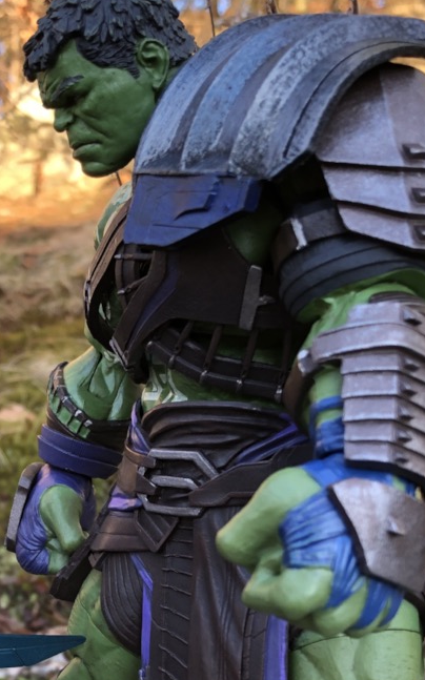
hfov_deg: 22.4
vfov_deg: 34.9
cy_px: 515
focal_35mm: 57
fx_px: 1057
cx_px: 79
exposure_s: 1/120
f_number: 1.8
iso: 50
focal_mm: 3.99
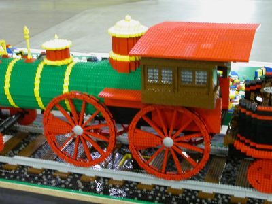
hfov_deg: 30.3
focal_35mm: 64
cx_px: 136
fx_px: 503
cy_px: 102
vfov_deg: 22.9
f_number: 3.5
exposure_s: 1/4.7
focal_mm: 9.7
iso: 105
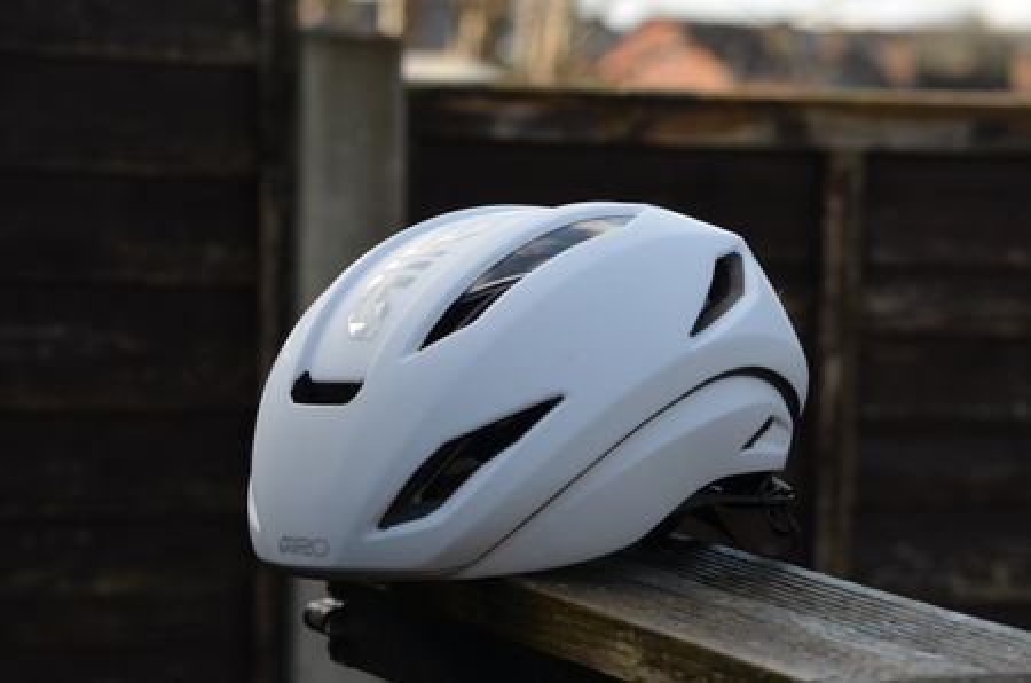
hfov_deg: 19.5
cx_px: 516
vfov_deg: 13.0
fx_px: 3001
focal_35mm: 105
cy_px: 342
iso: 200
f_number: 7.1
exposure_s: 1/200
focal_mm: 70
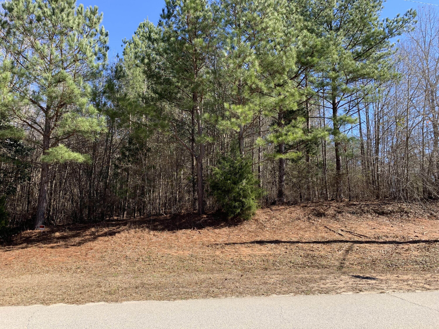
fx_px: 330
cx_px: 220
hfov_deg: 67.3
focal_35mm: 26
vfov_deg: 53.1
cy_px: 164
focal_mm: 4.25
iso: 25
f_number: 1.8
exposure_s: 1/701
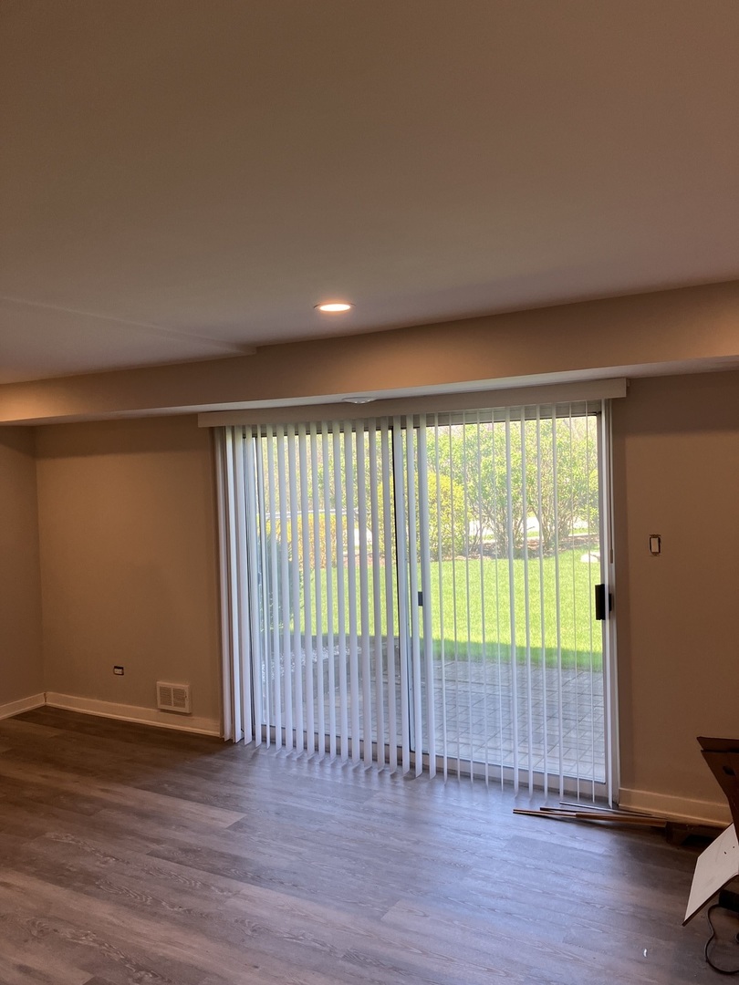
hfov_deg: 49.7
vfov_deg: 63.4
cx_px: 370
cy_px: 492
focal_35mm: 28
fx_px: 797
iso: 40
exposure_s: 1/120
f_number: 1.8
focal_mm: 3.99
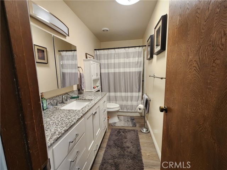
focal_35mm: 13
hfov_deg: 106.2
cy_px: 85
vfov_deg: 89.9
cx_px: 114
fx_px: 85
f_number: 2.2
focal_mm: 2.2
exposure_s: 1/60
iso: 250
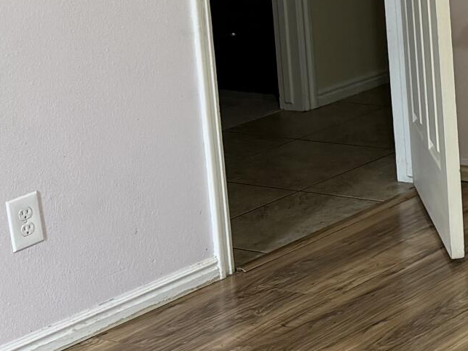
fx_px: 1514
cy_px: -73
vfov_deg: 12.9
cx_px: 921
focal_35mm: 112
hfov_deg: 14.7
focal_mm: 6.76
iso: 160
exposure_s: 1/60
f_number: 1.78
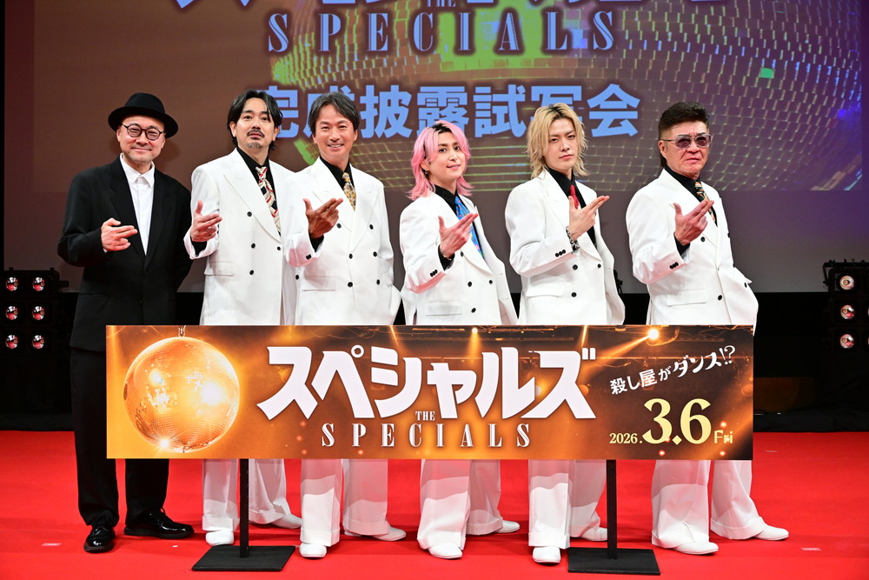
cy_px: 290
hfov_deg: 44.5
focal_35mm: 44
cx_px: 434
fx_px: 1062
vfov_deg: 30.5
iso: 1600
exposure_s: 1/200
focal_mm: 44
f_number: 5.3
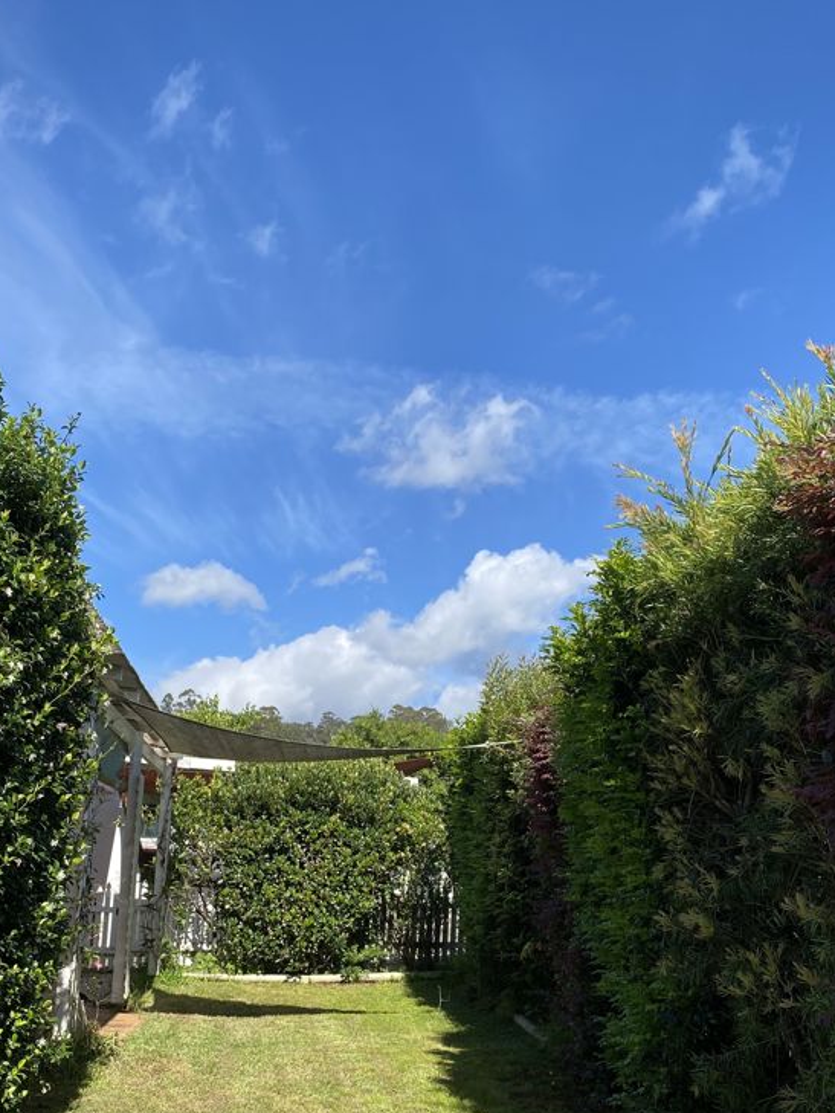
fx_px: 1222
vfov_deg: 47.7
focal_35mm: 38
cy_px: 786
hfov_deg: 37.6
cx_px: 354
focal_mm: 4.25
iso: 32
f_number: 1.8
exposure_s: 1/1898
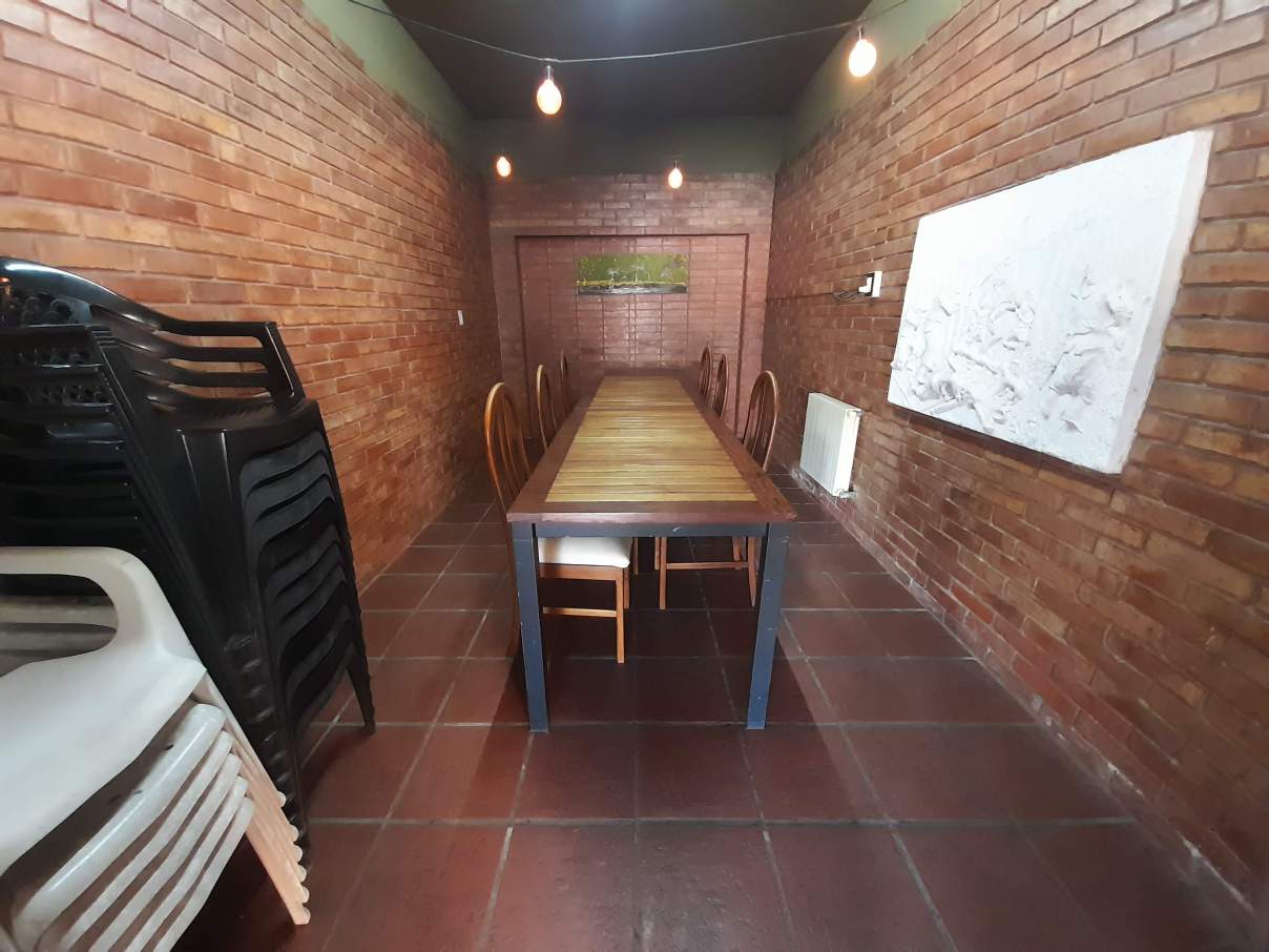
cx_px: 634
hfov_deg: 106.2
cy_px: 476
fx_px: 477
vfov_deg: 89.9
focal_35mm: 13
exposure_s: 1/20
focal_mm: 1.42
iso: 400
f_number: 2.2
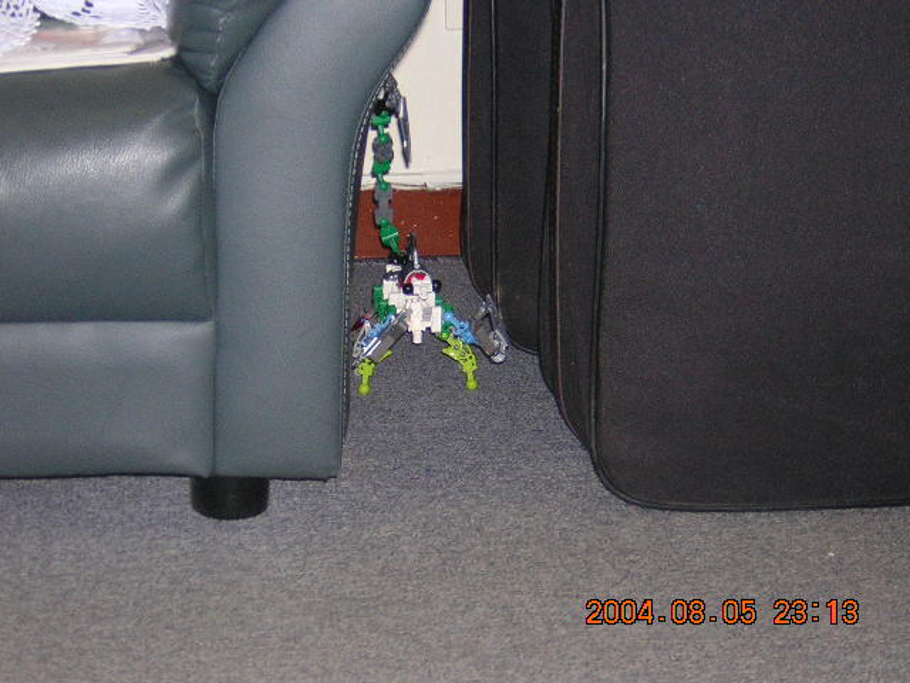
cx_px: 455
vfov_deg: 17.4
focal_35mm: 85
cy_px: 342
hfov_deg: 23.0
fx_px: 2235
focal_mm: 11.1
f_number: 4.1
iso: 400
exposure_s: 1/60.1
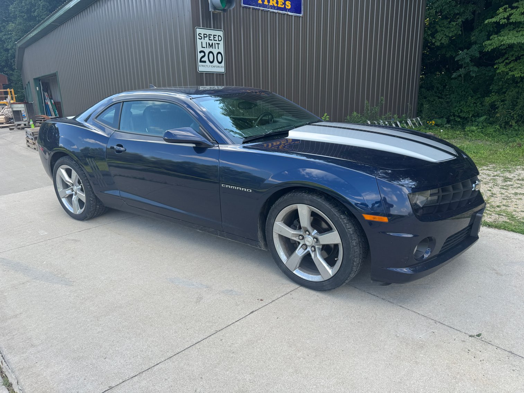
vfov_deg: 56.8
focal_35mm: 24
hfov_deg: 71.6
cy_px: 196
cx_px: 262
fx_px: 363
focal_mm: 6.76
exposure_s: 1/822
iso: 80
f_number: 1.78
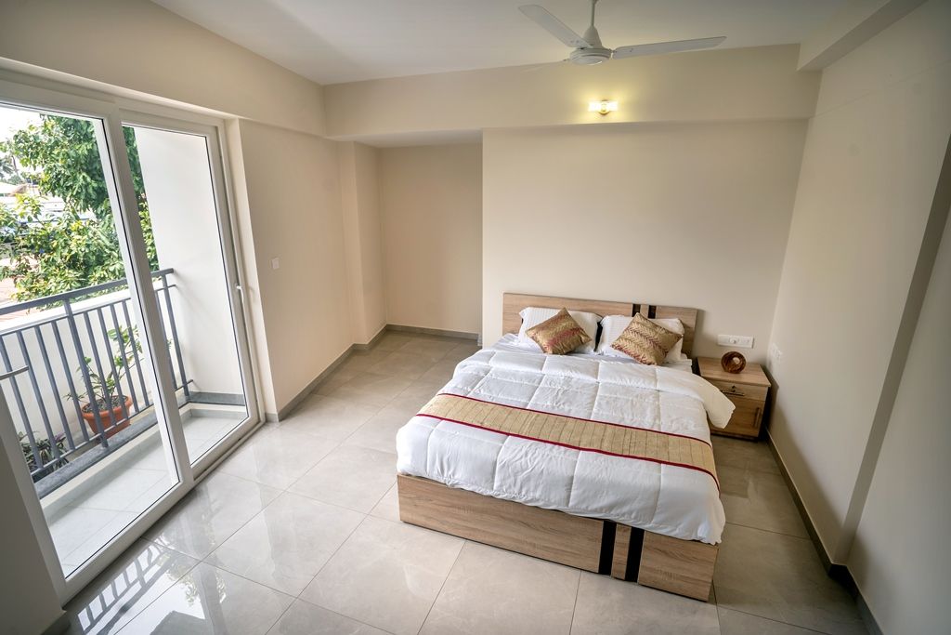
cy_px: 318
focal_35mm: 16
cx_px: 476
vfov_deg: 73.8
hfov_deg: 96.7
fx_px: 423
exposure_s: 1/40
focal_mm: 16
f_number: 6.3
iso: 100
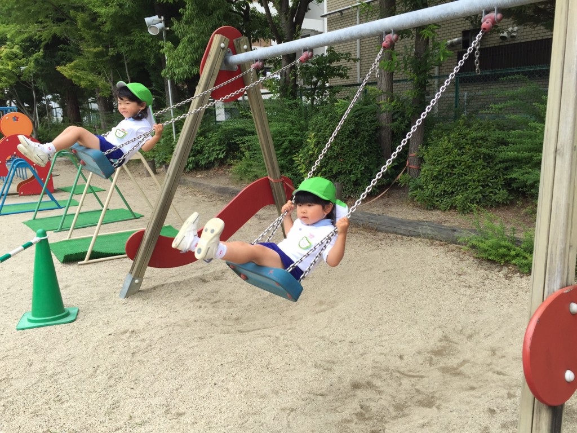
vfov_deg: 48.2
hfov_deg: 61.7
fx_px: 483
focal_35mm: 29
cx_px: 288
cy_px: 216
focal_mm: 4.15
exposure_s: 1/659
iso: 32
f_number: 2.2
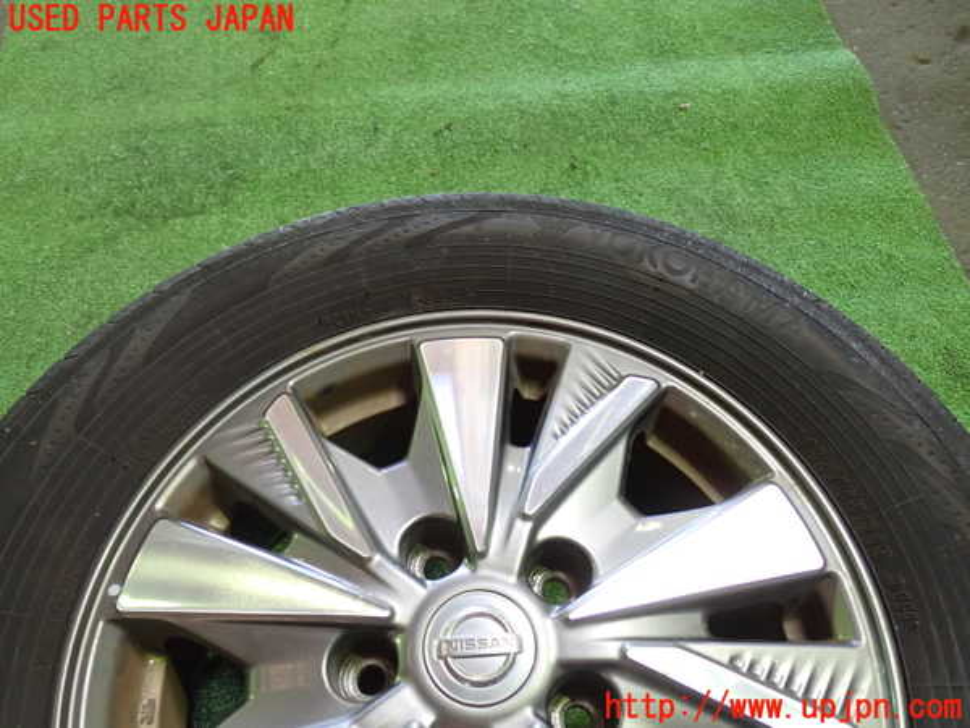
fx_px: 841
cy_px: 364
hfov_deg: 60.0
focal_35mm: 30
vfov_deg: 46.8
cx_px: 485
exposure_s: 1/30
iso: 320
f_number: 2.3
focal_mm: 5.4
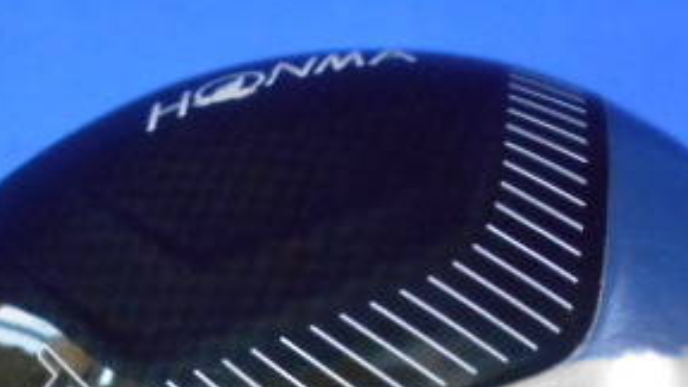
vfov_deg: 17.3
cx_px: 368
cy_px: 571
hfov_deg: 33.3
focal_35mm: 63
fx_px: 1149
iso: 800
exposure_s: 1/60
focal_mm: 4.6
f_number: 3.2
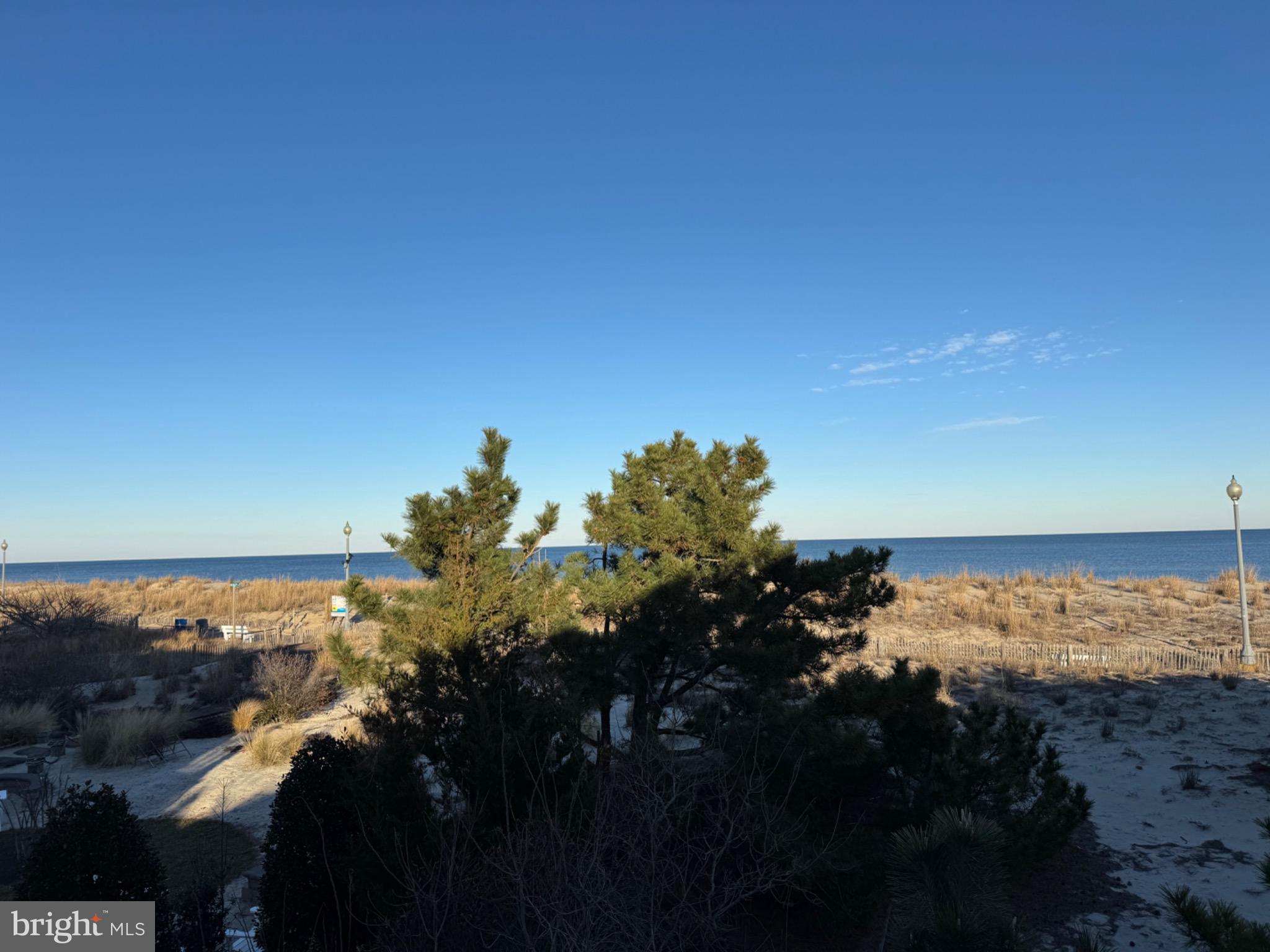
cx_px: 635
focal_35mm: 24
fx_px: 881
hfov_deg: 71.6
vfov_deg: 56.8
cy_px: 476
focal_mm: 6.76
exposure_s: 1/5814
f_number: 1.78
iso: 80
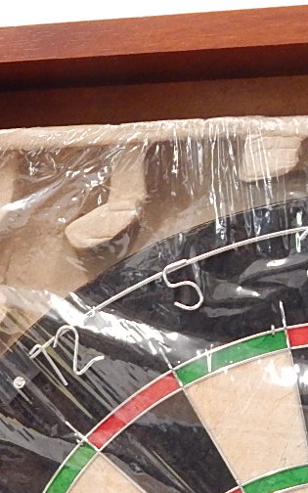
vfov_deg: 26.7
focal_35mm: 74
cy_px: 463
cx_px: -117
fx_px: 994
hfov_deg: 16.4
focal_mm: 4
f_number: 3
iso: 400
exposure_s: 1/25
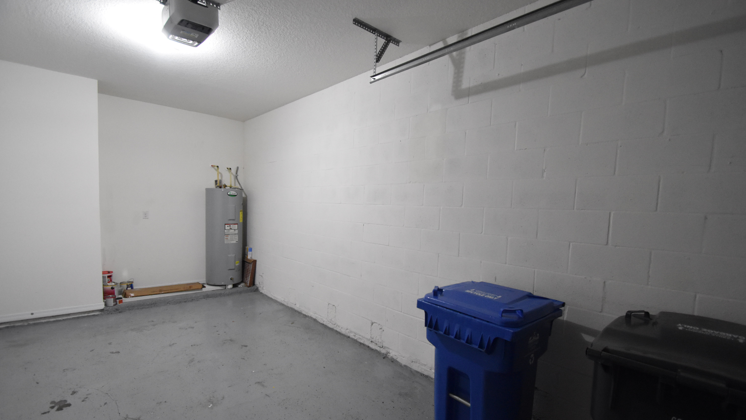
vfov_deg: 66.9
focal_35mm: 16
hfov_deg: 99.4
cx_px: 375
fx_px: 316
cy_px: 232
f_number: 3.5
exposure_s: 1/60
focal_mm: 10
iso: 2500
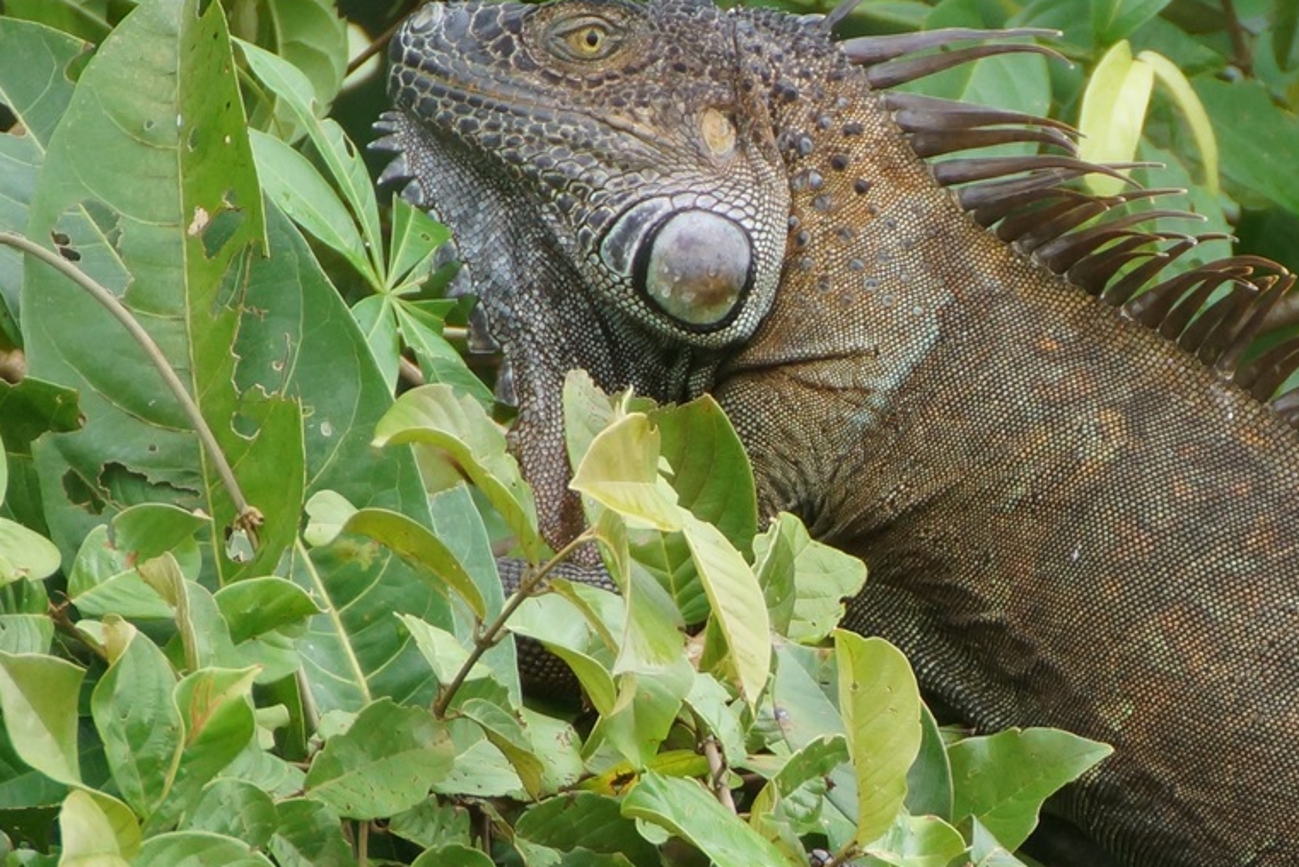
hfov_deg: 1.4
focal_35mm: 1478
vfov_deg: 0.9
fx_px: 53349
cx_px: 1161
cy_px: 670
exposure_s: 1/100
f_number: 5.6
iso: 400
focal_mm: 300
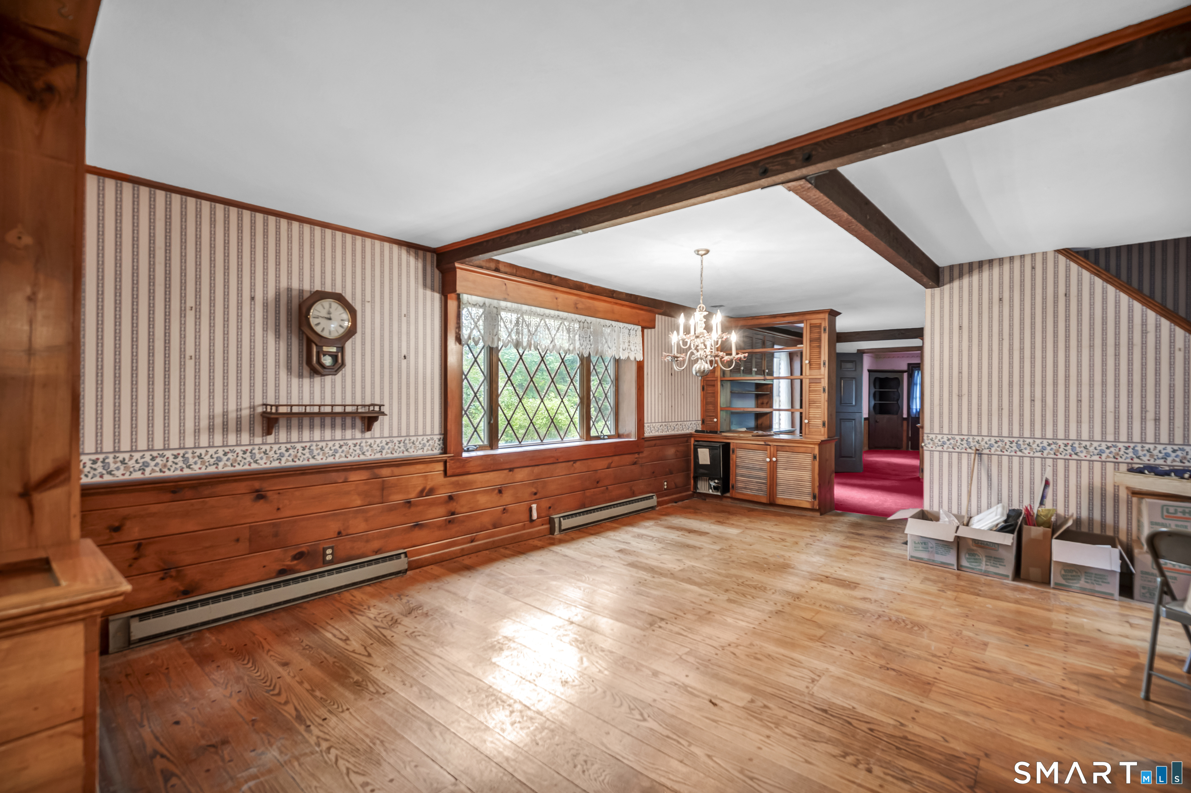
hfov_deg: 96.8
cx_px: 596
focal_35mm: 16
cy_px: 396
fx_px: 529
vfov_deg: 73.7
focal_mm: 16
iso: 320
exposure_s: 1/15
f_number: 4
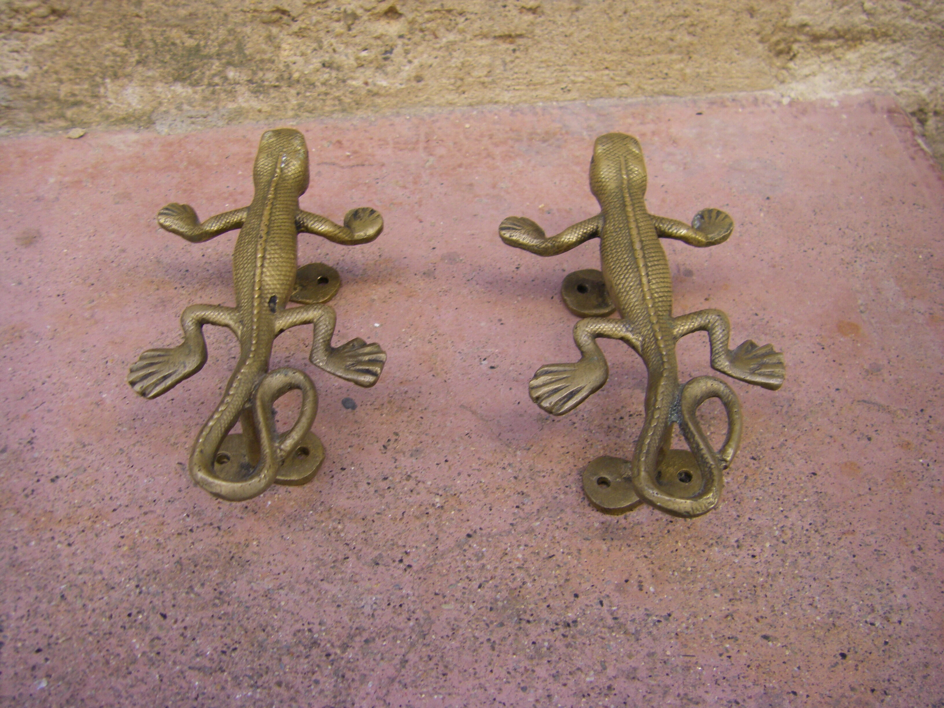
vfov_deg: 37.7
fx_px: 1036
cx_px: 472
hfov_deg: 49.0
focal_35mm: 38
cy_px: 354
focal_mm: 6.3
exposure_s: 1/50
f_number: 3.5
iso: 100
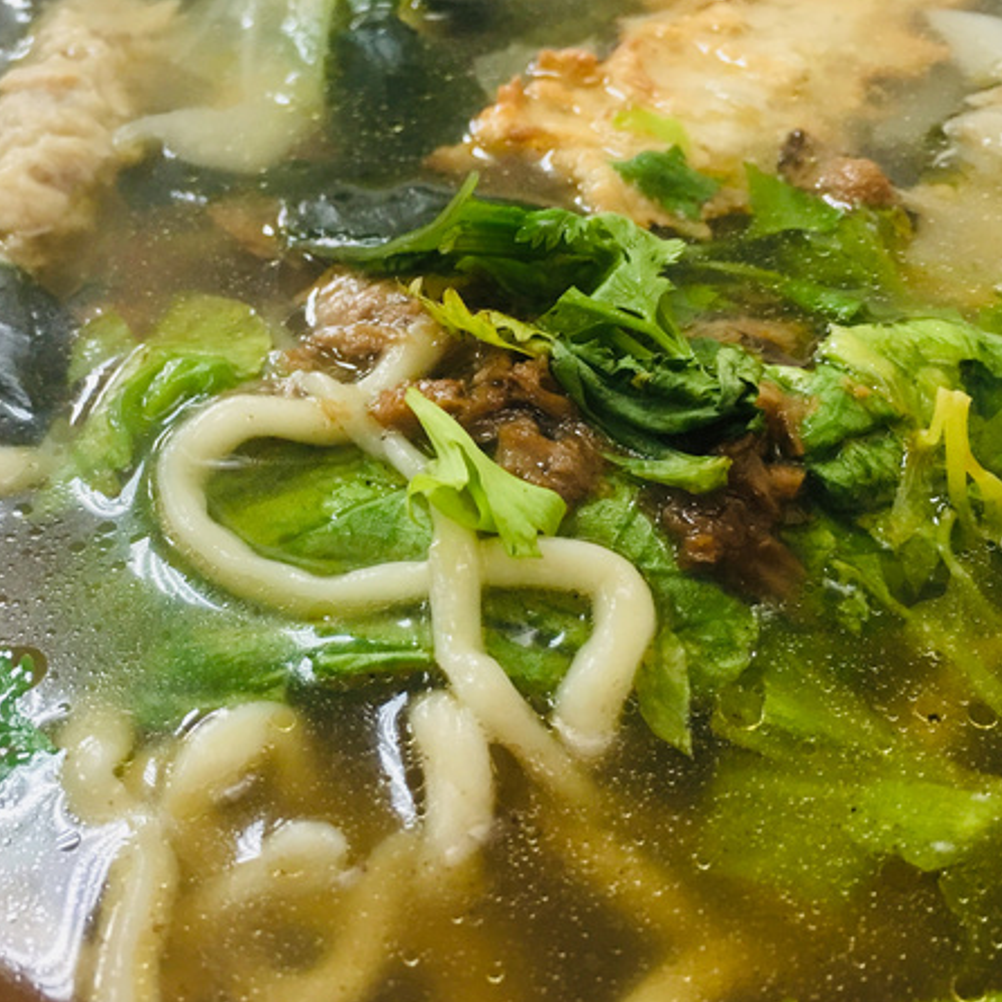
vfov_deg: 36.8
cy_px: 483
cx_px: 382
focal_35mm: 46
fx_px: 1506
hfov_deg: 36.6
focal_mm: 4.15
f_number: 2.2
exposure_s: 1/15
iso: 50
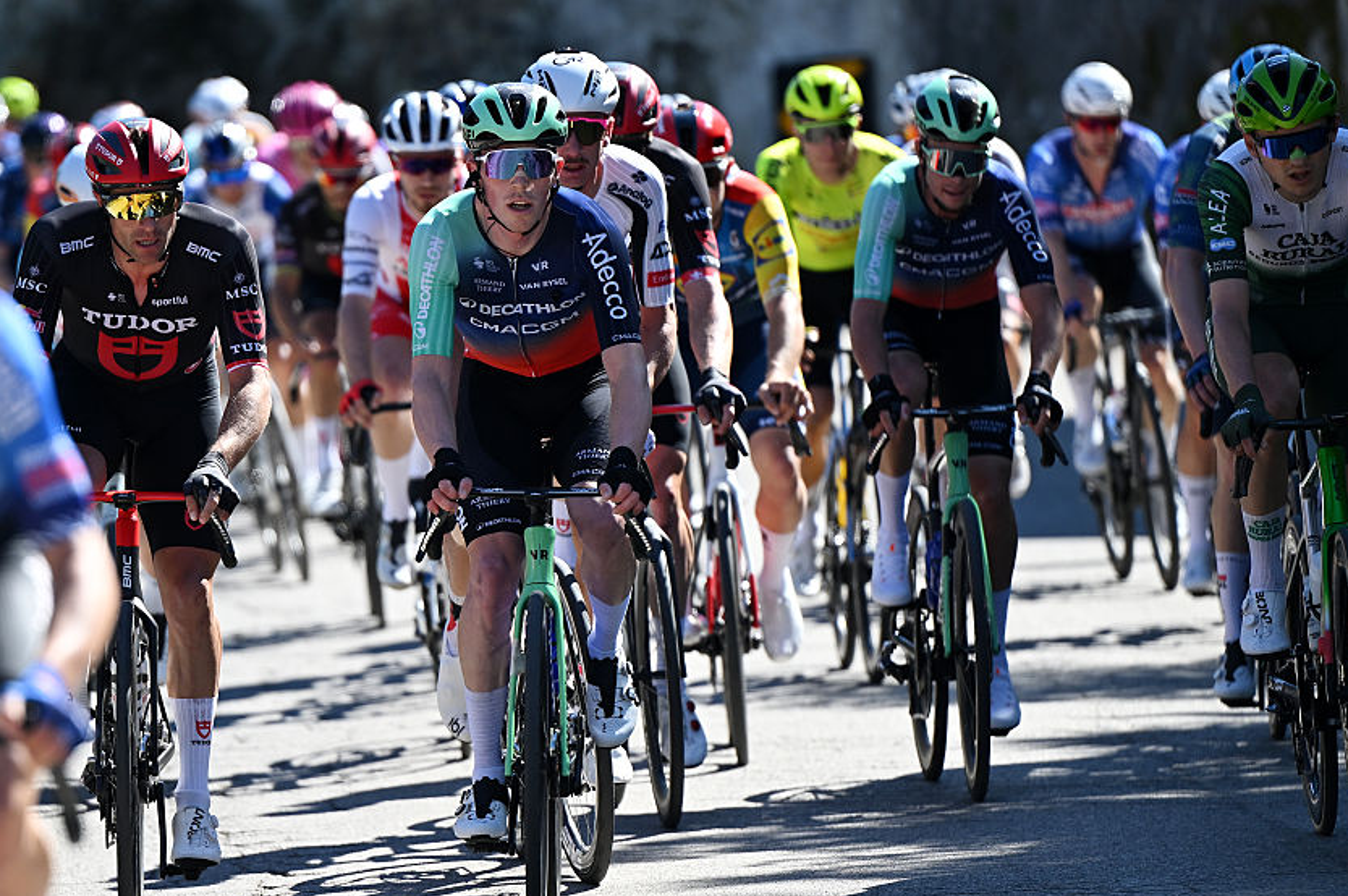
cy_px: 474
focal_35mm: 369
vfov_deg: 3.7
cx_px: 531
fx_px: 13806
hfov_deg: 5.6
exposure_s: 1/2000
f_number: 2.8
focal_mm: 200
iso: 200
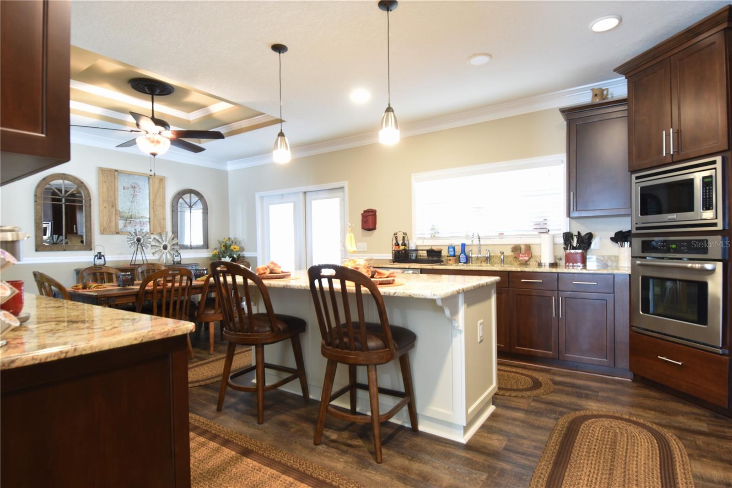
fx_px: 366
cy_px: 244
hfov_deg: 90.0
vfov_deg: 67.4
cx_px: 366
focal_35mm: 18
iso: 100
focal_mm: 12
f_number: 6.3
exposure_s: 2
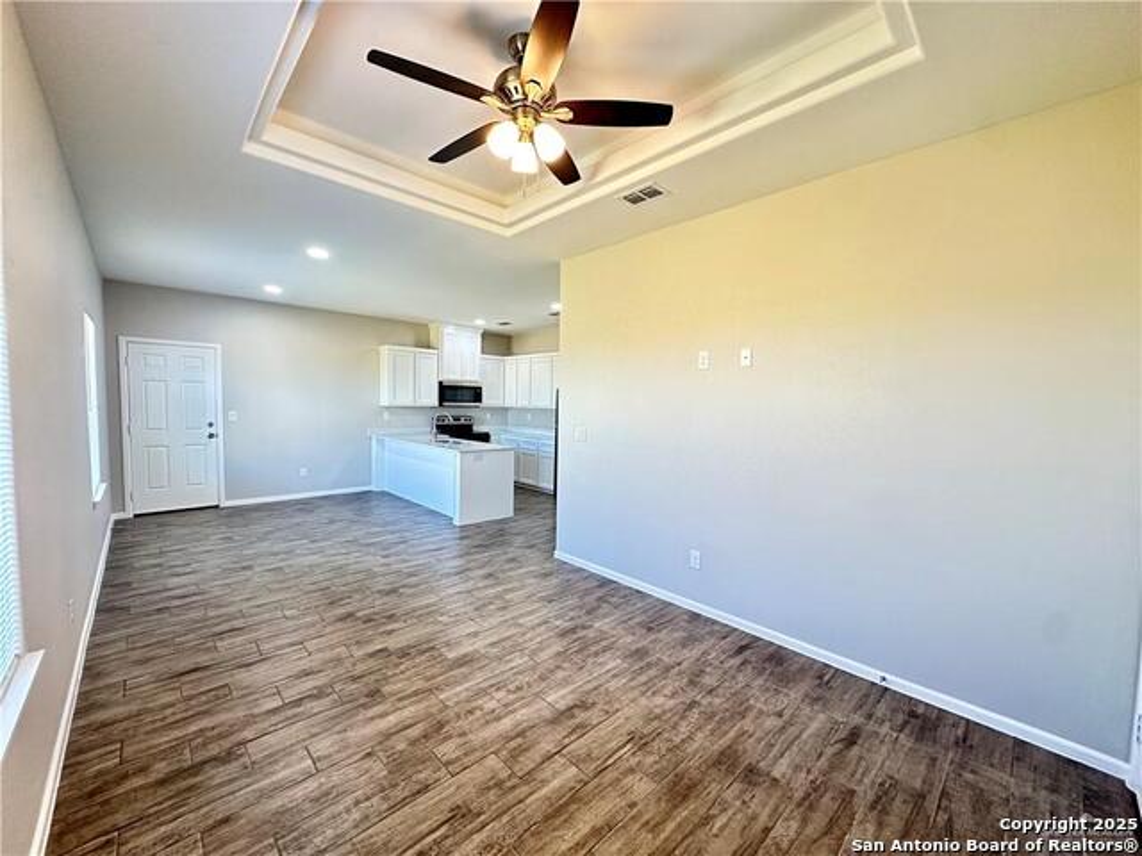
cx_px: 571
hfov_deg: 102.1
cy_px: 428
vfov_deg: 85.7
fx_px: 462
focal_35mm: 14
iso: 200
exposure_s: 1/60
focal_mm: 2.22
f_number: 2.2
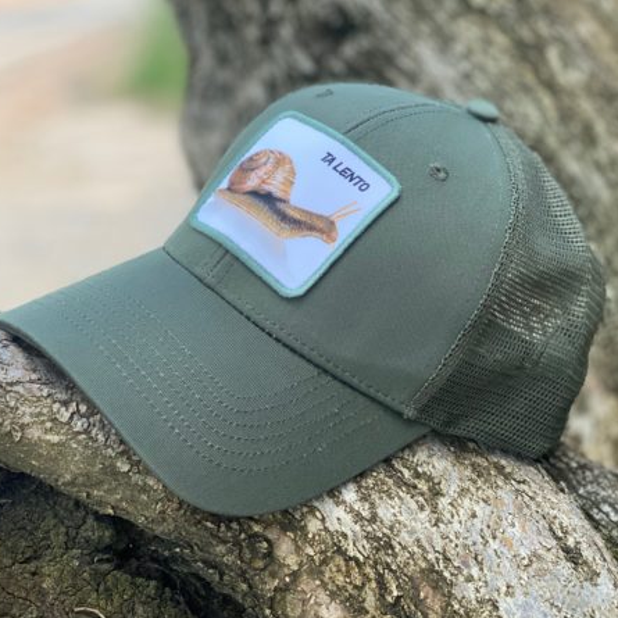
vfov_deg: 27.7
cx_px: 307
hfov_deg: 27.7
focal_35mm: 62
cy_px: 311
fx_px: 1252
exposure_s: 1/122
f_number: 2
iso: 125
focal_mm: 6
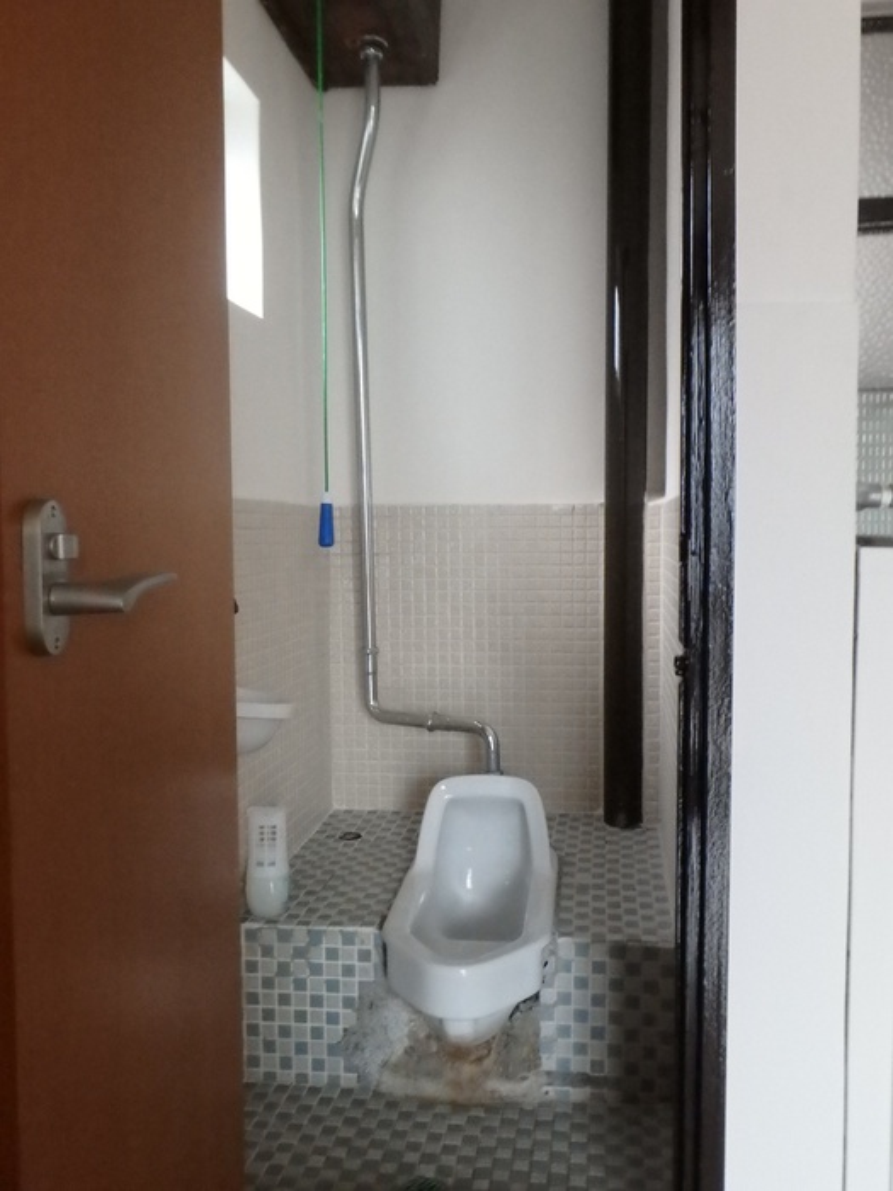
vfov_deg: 58.4
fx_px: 1066
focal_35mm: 31
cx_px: 446
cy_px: 596
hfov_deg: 45.4
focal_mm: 5.6
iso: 1600
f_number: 4.7
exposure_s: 1/5
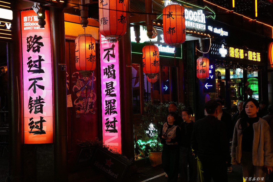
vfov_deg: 23.8
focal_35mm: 57
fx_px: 432
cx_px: 136
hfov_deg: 35.1
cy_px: 91
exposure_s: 1/160
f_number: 4.5
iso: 5000
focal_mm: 57
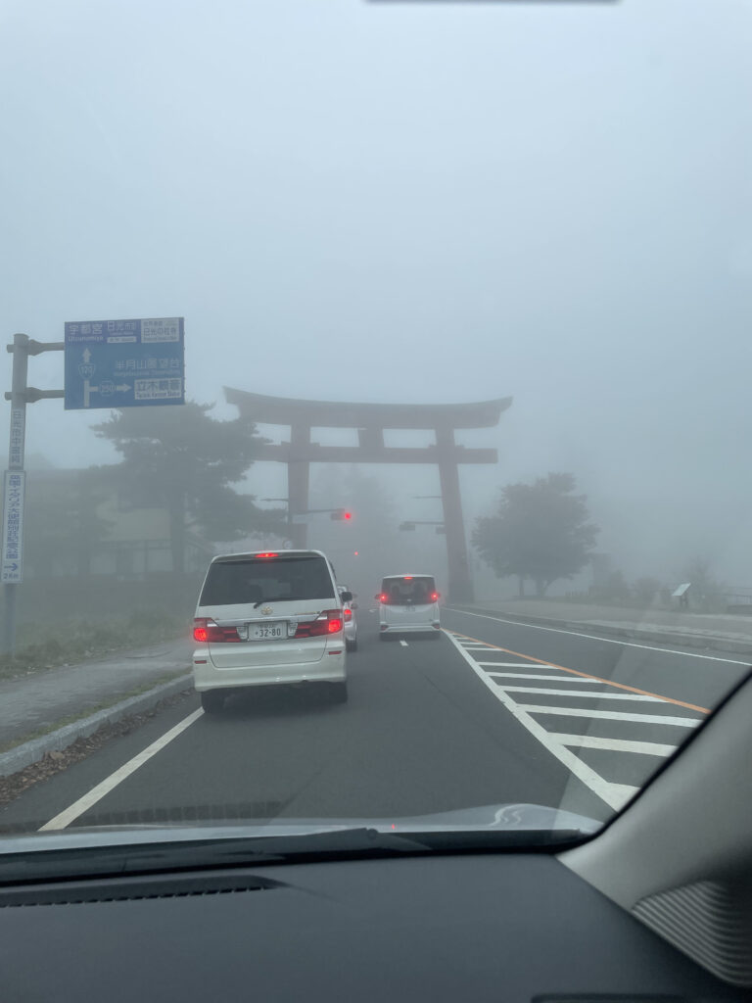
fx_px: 753
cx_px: 376
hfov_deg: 53.1
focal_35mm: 26
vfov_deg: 67.3
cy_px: 502
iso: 32
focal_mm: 4.2
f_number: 1.6
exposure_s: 1/487
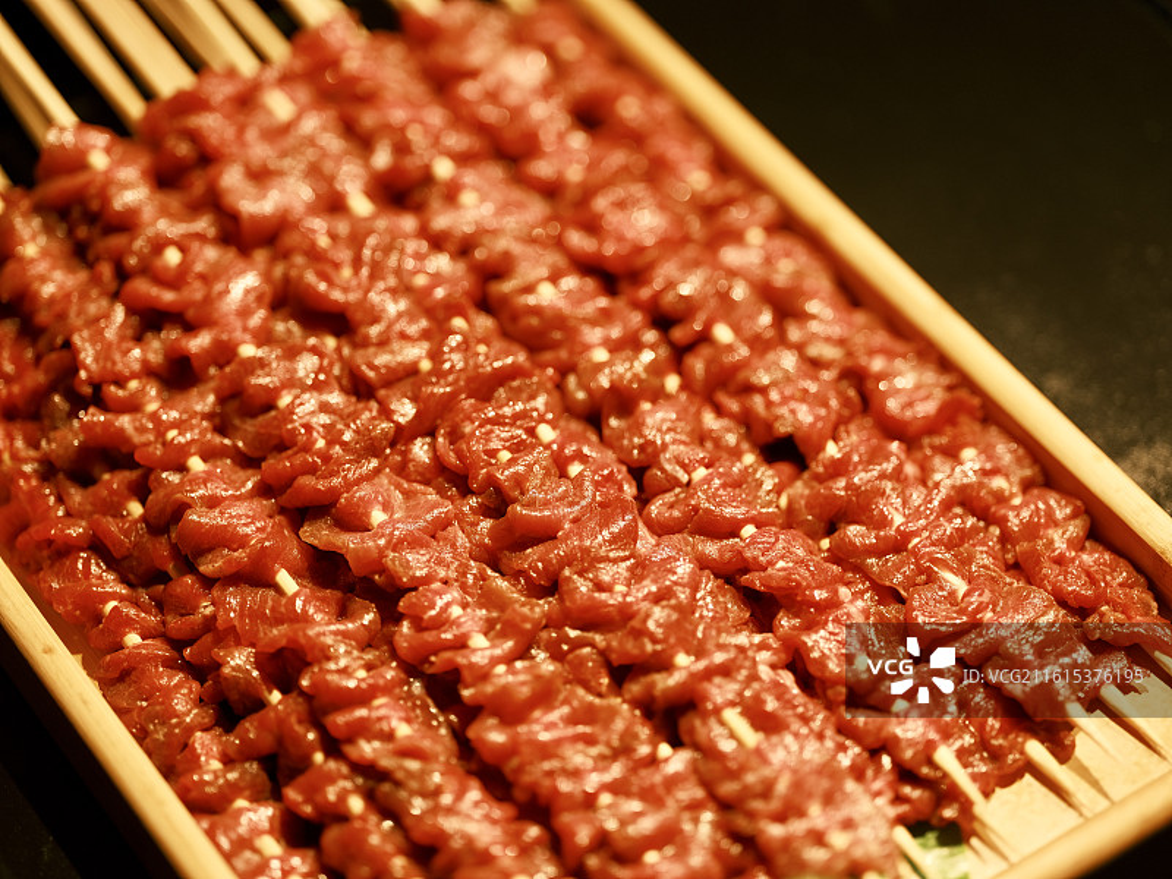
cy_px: 440
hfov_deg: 22.5
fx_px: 2946
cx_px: 586
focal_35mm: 87
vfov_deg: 17.0
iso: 500
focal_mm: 110
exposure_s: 1/400
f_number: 2
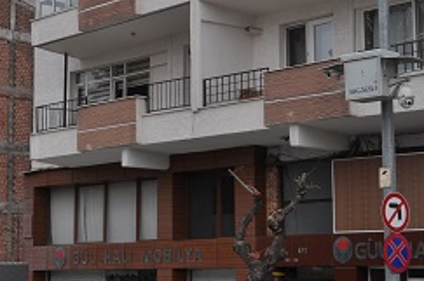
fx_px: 1260
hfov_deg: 18.5
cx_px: -17
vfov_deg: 12.6
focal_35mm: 107
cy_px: 47
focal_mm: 29
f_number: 9
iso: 200
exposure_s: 1/320
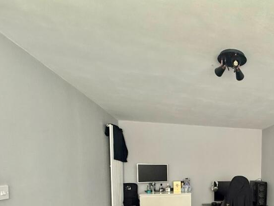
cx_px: 246
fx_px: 206
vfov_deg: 48.0
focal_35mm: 26
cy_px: 183
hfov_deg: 57.8
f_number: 2.2
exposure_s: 1/69
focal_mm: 2.22
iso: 320
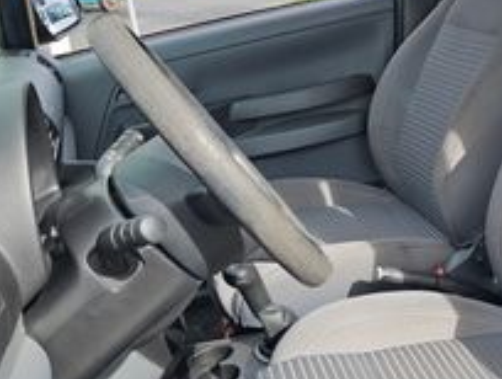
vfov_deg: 27.6
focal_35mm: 53
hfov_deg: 34.1
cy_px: 207
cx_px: 450
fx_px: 770
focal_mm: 5.4
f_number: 1.8
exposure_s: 1/571
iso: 25
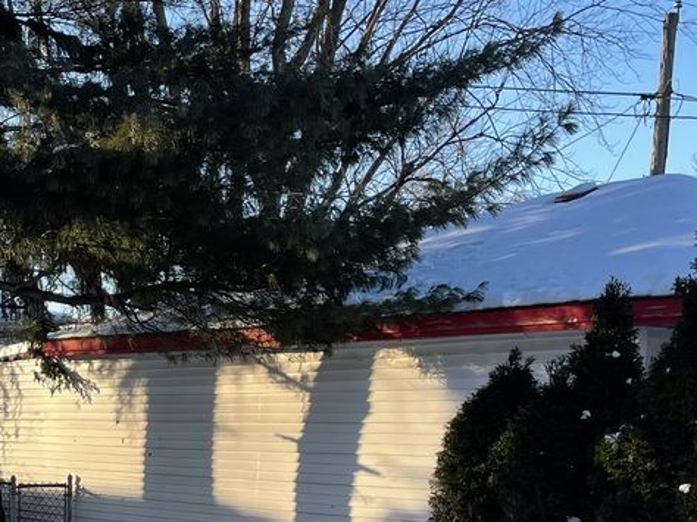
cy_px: 651
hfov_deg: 23.9
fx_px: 1590
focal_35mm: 79
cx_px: 49
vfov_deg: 17.6
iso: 32
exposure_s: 1/801
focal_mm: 4.2
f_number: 1.6
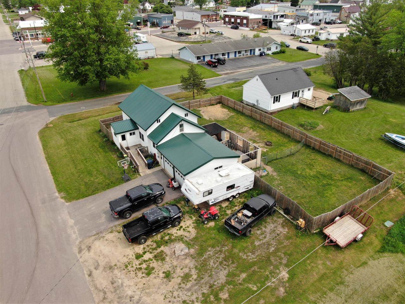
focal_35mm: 24
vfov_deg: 56.8
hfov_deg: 71.6
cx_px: 202
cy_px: 152
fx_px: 281
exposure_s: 1/800
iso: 110
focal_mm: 4.39
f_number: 2.8
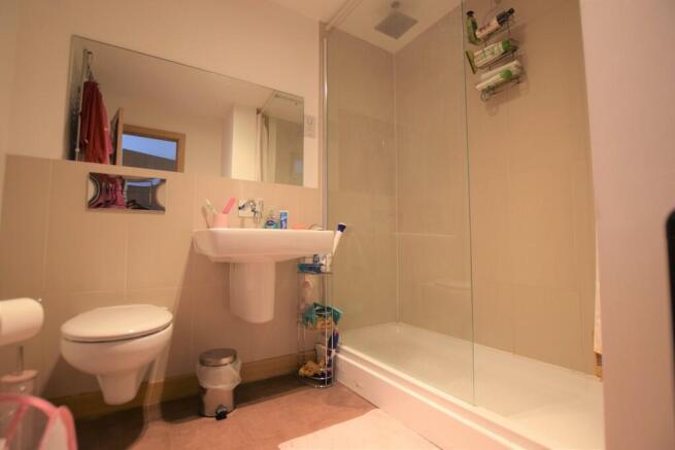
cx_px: 338
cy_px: 225
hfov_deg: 100.4
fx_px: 281
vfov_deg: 77.4
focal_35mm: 15
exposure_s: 1/60
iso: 560
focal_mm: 10
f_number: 4
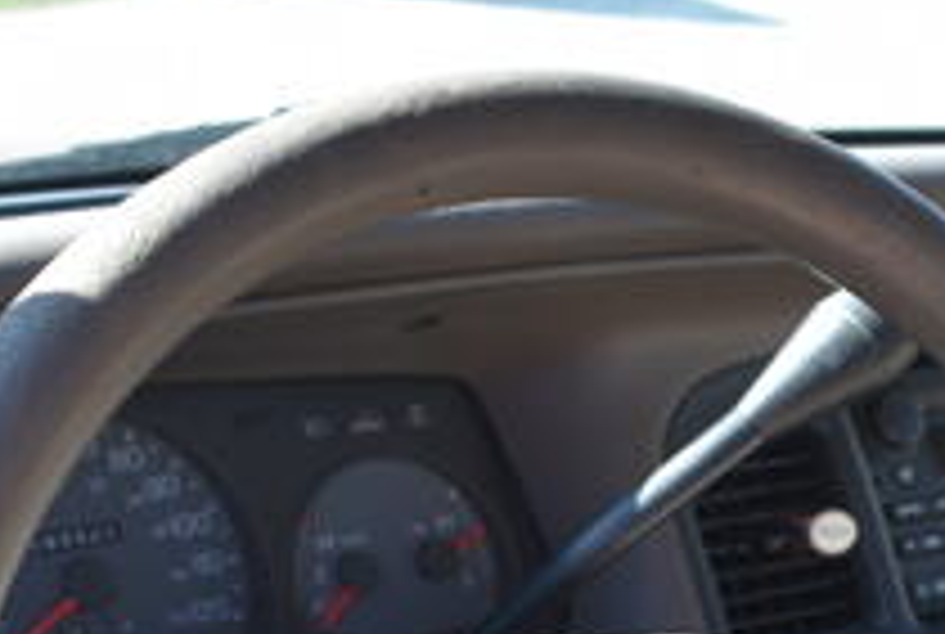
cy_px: 854
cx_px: 778
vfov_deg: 15.0
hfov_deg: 22.9
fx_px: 2289
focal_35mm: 87
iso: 220
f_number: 5.6
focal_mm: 20
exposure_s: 1/125
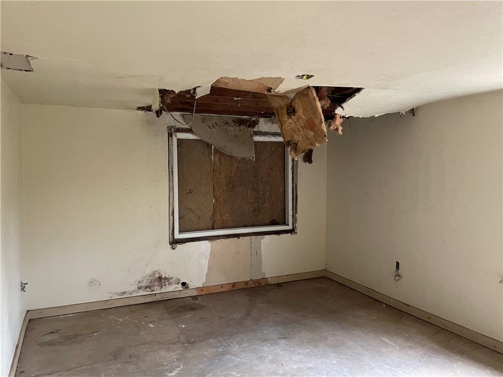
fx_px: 378
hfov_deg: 67.3
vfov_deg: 53.1
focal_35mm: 26
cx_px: 252
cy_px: 188
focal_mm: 4.2
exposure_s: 1/60
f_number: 1.6
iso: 500
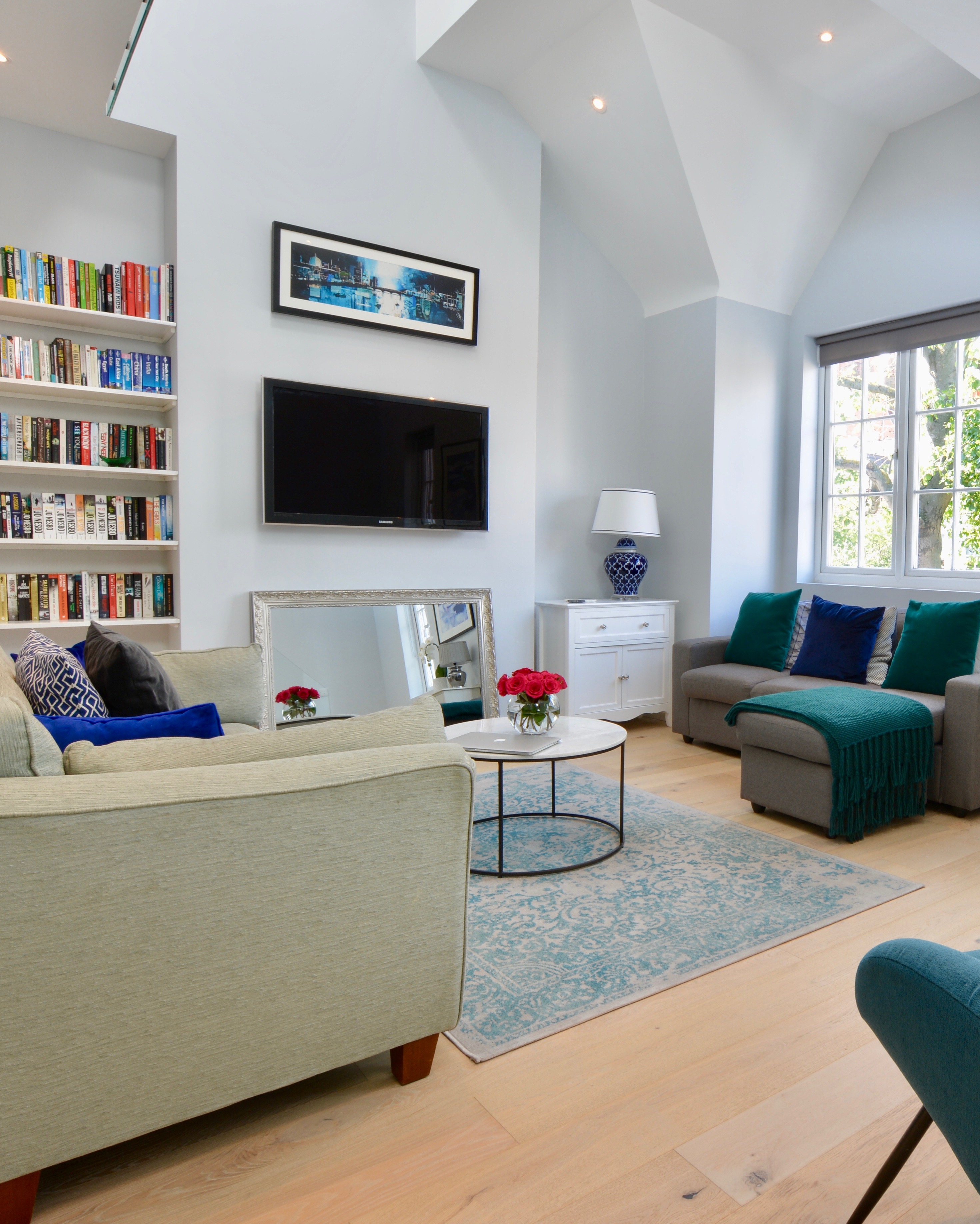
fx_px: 834
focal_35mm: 23
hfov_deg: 57.7
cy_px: 611
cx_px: 739
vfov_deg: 72.6
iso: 100
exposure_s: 1/2.5
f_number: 11
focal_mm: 10
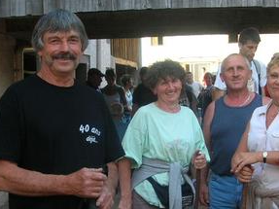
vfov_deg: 18.7
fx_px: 628
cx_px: 157
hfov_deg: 25.0
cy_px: 163
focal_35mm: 78
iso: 50
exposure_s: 1/55.6
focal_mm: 5.8
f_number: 2.8
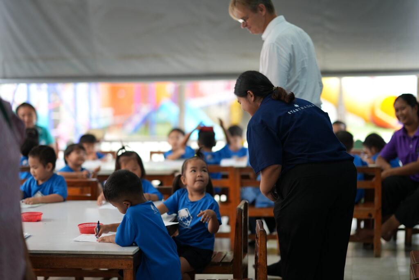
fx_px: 990
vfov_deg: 16.1
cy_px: 140
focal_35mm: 85
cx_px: 210
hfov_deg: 23.9
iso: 100
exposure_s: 1/100
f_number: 1.4
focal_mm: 85
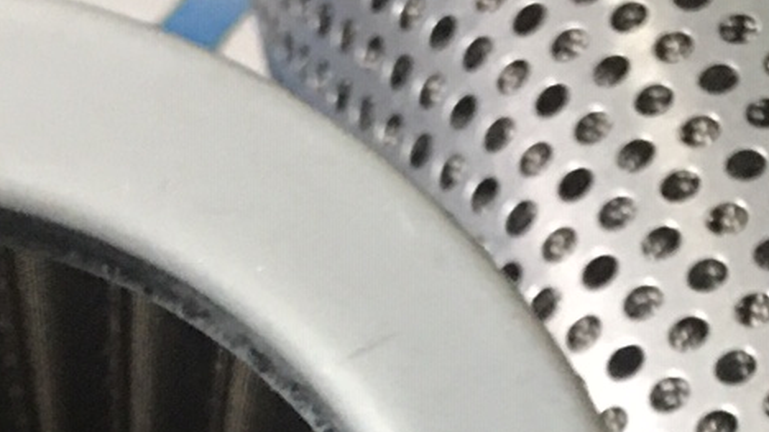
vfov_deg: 8.5
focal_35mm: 136
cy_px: 830
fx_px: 2773
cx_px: 366
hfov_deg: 15.8
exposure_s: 1/8
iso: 100
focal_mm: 4.15
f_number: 2.2
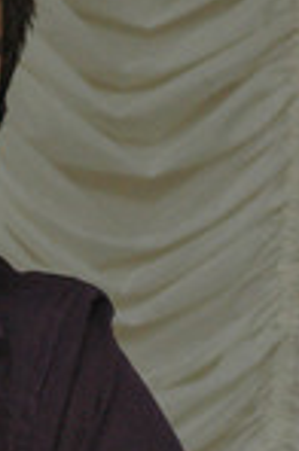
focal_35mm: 349
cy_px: 366
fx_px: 4368
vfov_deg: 5.9
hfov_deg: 3.9
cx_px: -98
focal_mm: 86
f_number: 9
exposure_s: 1/2000
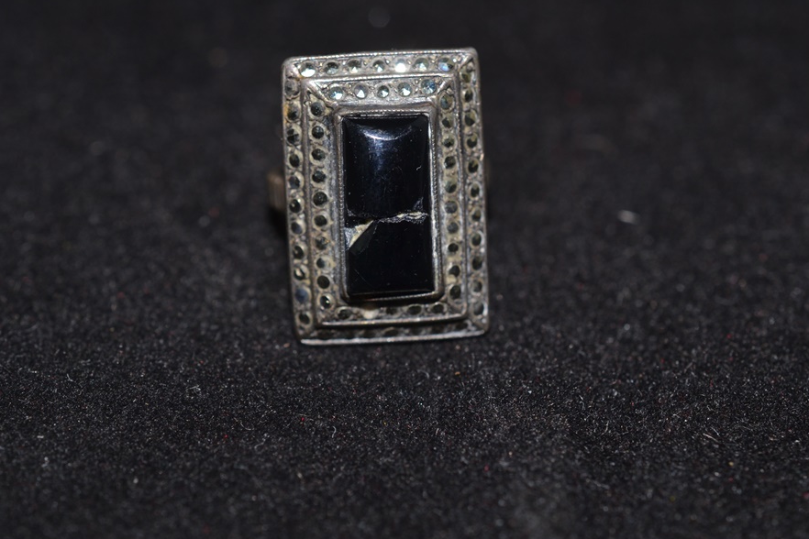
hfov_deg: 29.7
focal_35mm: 68
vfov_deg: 20.0
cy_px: 267
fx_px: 1528
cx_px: 399
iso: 100
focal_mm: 40
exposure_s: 1/60
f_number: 8
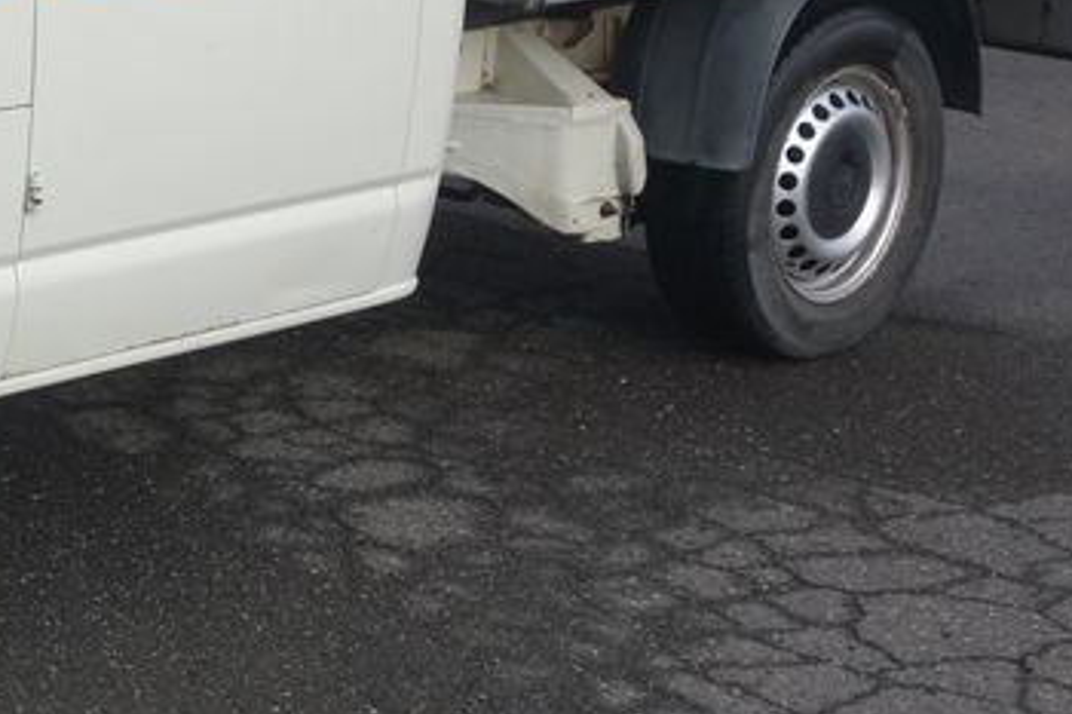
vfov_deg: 14.1
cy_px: 110
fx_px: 2857
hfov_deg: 19.6
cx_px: -309
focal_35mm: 96
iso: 125
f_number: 5.6
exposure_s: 1/250
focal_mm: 10.4
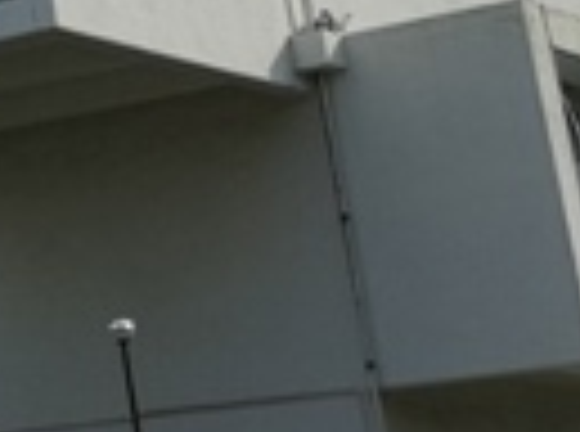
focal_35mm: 168
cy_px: -400
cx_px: -931
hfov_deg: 9.9
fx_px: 2807
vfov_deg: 8.4
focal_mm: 3.95
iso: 50
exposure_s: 1/4098
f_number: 1.8
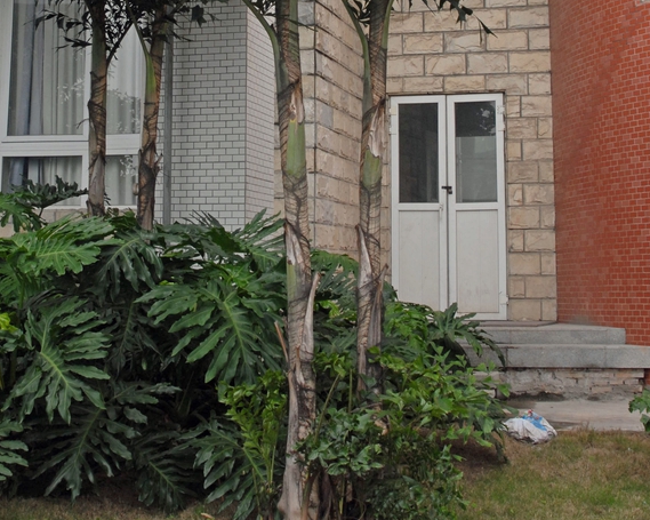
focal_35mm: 71
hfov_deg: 26.7
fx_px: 1366
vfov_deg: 20.8
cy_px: -6
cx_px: 266
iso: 400
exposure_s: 1/250
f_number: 8
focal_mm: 28
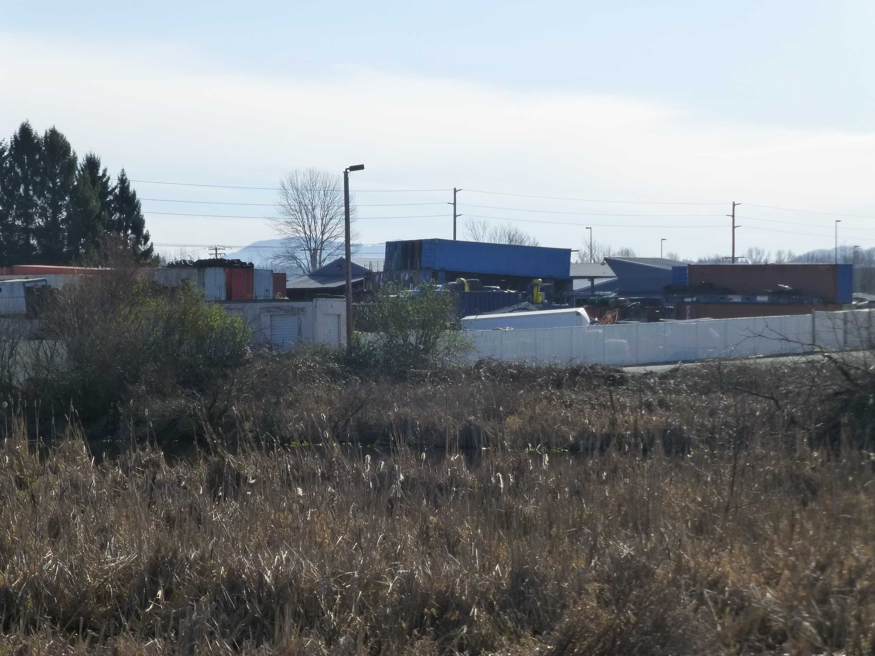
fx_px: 2755
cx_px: 438
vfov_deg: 13.6
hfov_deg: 18.0
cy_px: 328
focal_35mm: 109
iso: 160
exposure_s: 1/800
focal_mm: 19.4
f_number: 5.3
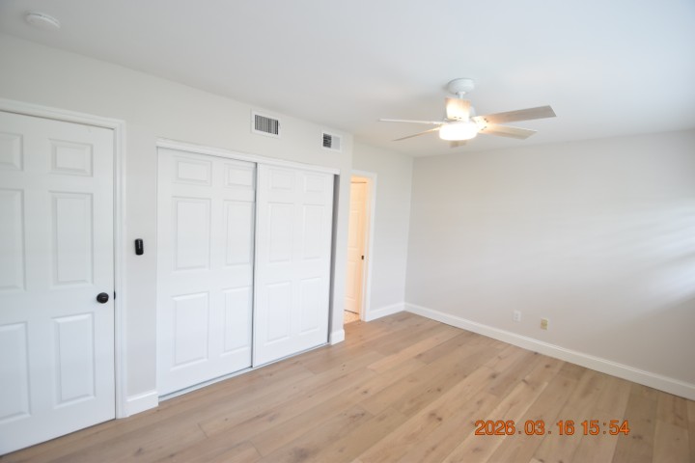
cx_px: 348
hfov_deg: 100.4
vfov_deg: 77.3
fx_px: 290
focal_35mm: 15
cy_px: 232
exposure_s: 1/30
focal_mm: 10
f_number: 3.5
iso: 800
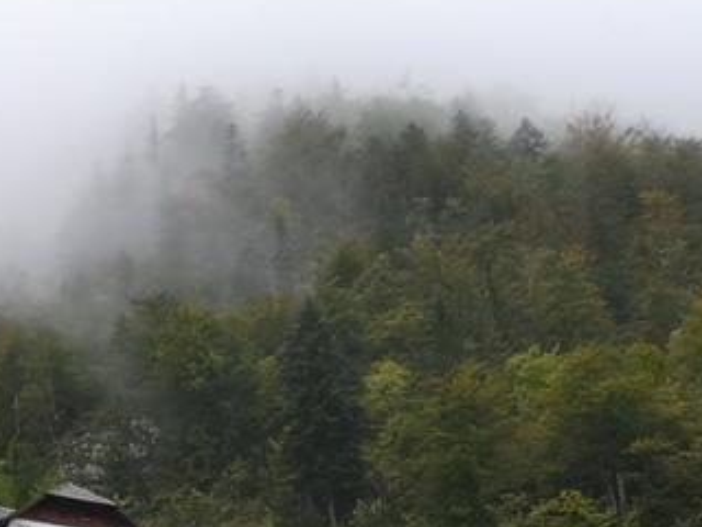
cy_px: 628
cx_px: -156
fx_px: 1927
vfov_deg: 15.0
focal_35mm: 95
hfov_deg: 19.4
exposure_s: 1/172
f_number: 1.8
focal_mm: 3.95
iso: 50
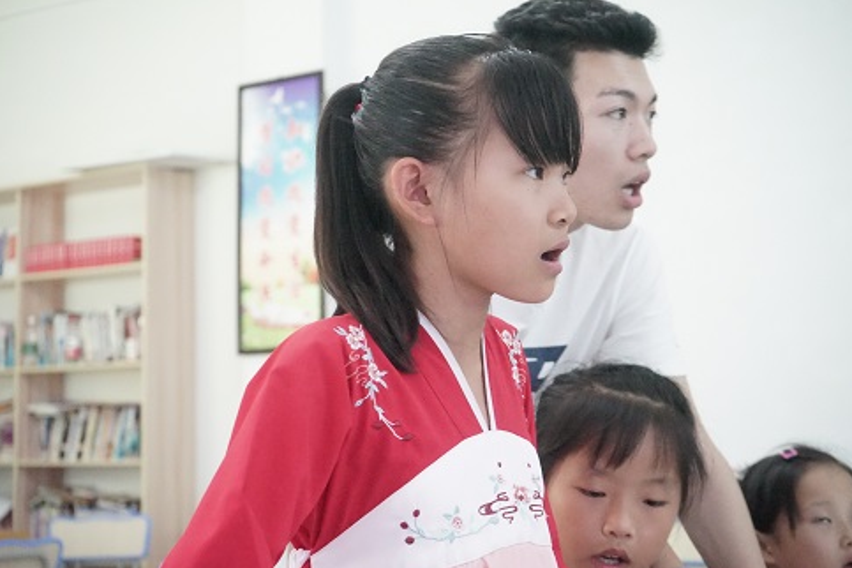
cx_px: 425
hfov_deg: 34.5
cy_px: 287
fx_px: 1373
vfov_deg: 23.4
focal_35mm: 58
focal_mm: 56
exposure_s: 1/160
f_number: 5.6
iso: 16000
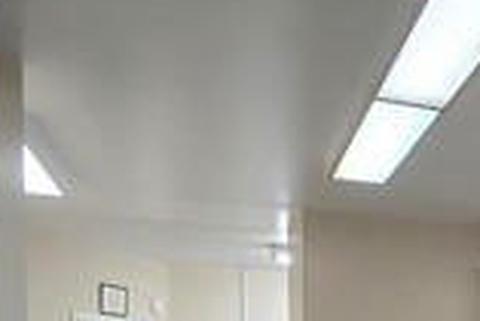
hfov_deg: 27.3
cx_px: 688
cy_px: 394
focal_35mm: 55
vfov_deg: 22.5
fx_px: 734
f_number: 2.2
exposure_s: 1/60
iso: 125
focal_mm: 2.2
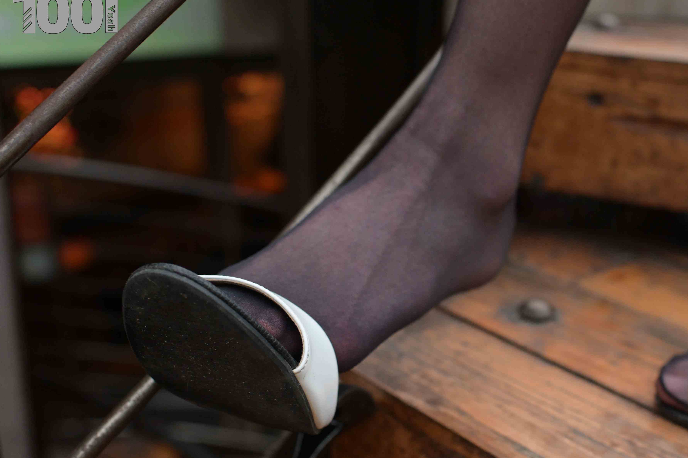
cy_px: 263
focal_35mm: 45
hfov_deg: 43.3
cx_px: 431
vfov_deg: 29.8
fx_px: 860
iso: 1250
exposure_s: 1/125
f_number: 3.5
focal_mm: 35
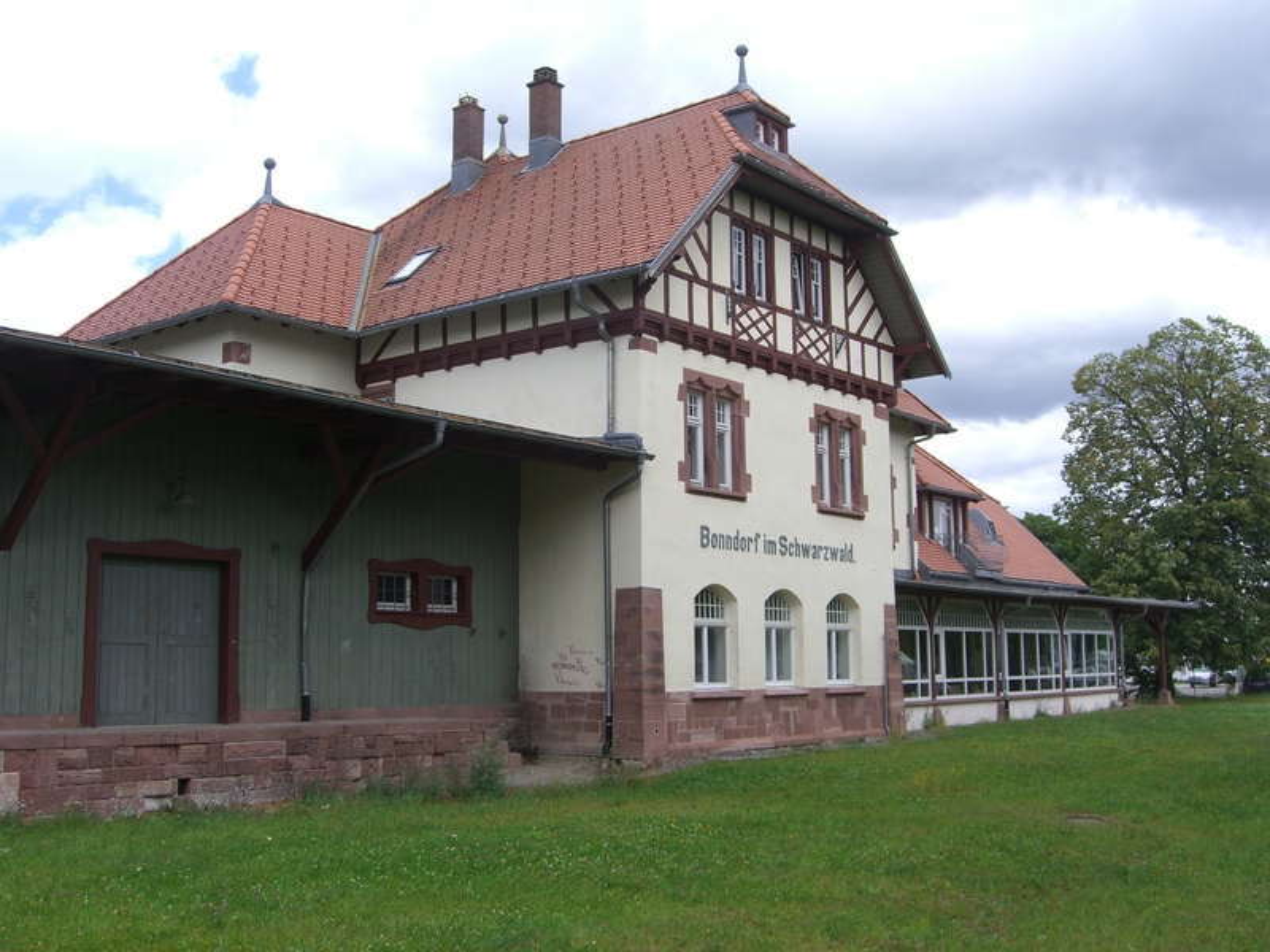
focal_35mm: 38
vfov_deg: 37.7
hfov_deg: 49.0
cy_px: 476
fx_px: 1394
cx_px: 635
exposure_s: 1/400
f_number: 4
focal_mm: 7.9
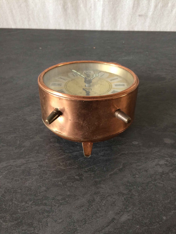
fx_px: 197
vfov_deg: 61.7
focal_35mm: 29
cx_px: 88
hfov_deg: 48.2
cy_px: 117
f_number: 2.2
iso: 125
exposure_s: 1/33
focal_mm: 4.15
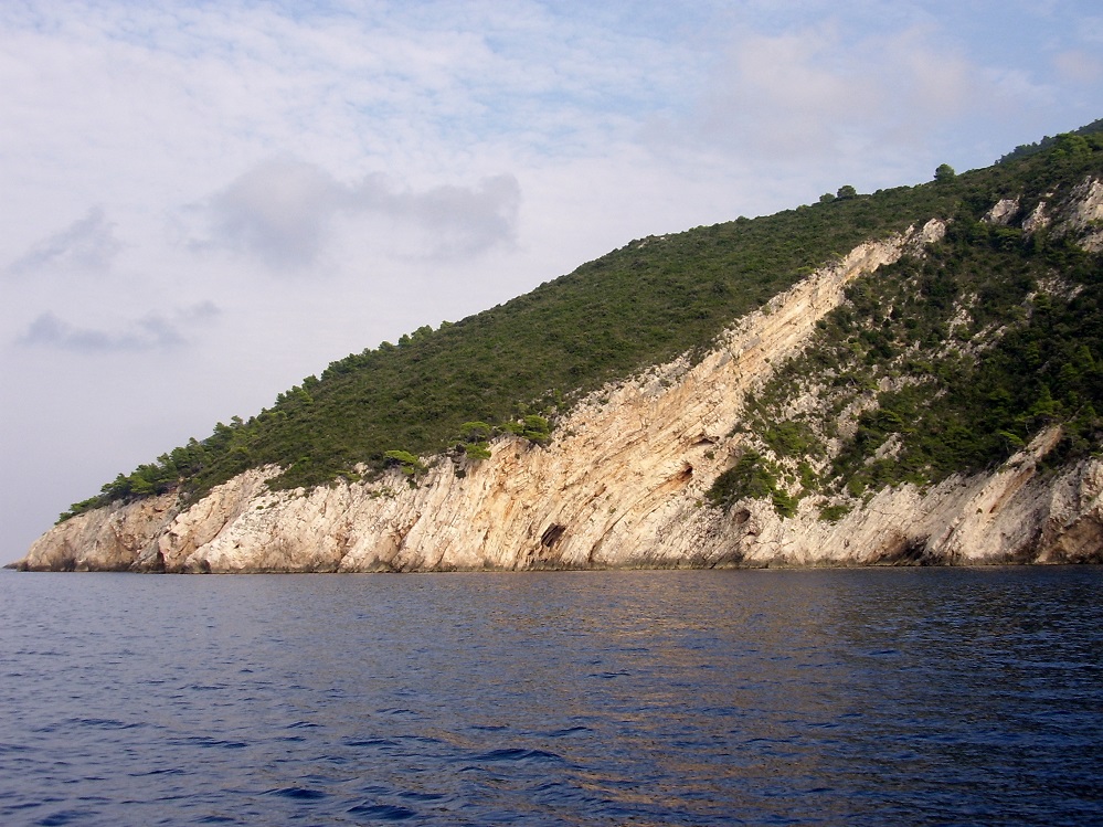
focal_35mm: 37
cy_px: 414
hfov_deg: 50.1
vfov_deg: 38.7
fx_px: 1179
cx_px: 552
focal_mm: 7.2
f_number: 4.4
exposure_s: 1/297
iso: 71
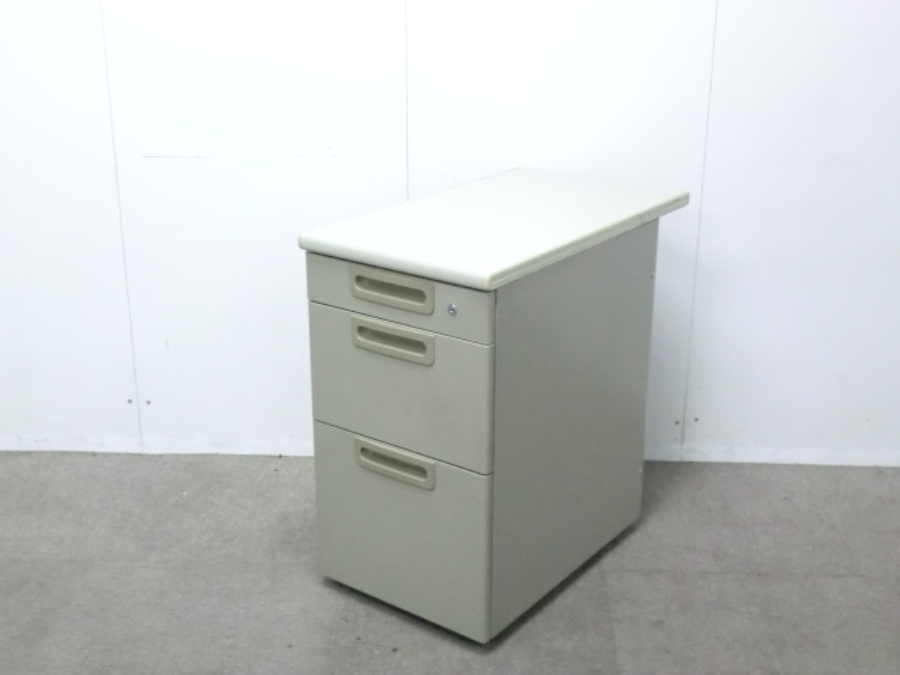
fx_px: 1170
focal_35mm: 45
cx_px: 450
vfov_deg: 32.2
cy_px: 338
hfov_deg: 42.1
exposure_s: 1/30
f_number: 4.3
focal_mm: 8.2
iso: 800
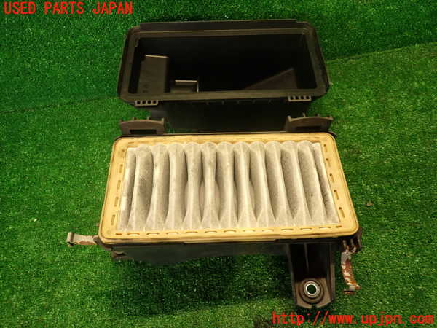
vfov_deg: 54.9
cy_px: 164
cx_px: 218
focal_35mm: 25
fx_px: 316
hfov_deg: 69.4
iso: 200
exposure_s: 1/30
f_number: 2
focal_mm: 4.5
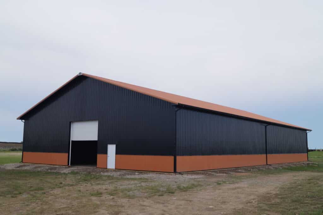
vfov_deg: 36.8
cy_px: 108
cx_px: 162
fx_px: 323
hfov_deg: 53.1
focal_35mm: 36
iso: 100
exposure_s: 1/160
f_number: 10
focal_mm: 24
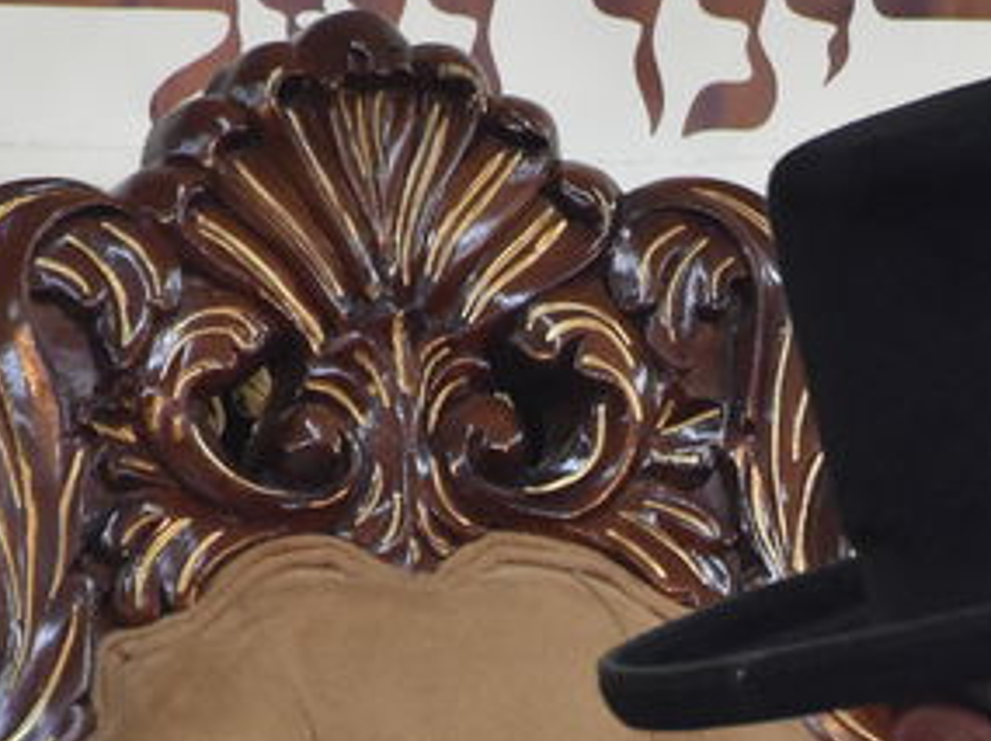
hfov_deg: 2.0
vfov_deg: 1.5
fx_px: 28392
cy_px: 934
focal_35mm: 993
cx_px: 1113
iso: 2000
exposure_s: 1/80
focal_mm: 140
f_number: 5.6
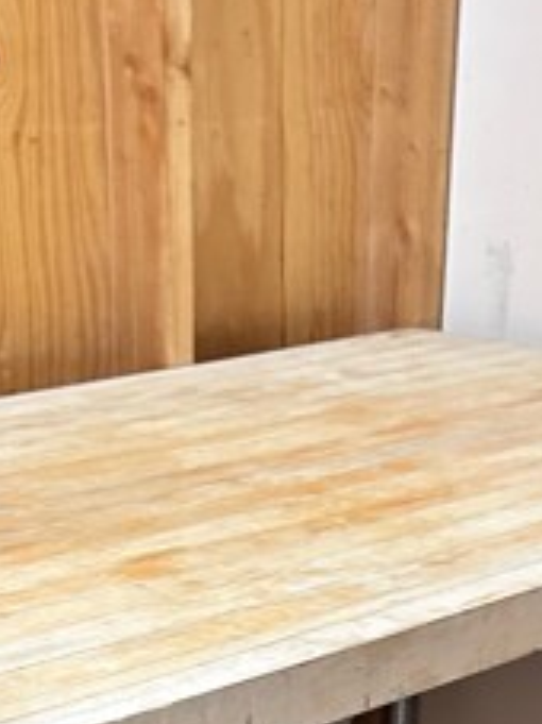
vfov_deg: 20.2
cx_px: 226
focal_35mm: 86
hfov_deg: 17.1
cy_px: 1022
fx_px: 1797
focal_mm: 6.86
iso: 800
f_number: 1.78
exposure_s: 1/40
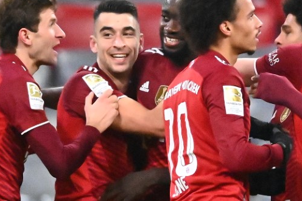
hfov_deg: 1.7
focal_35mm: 1209
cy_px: 83
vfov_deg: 1.1
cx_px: 169
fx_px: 10145
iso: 51200
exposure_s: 1/8000
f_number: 5.6
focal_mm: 500
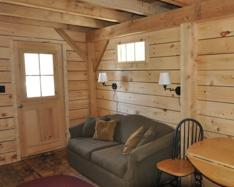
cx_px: 182
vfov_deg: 48.9
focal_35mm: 30
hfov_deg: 55.6
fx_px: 206
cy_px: 95
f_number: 3.8
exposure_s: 1/60
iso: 800
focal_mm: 13
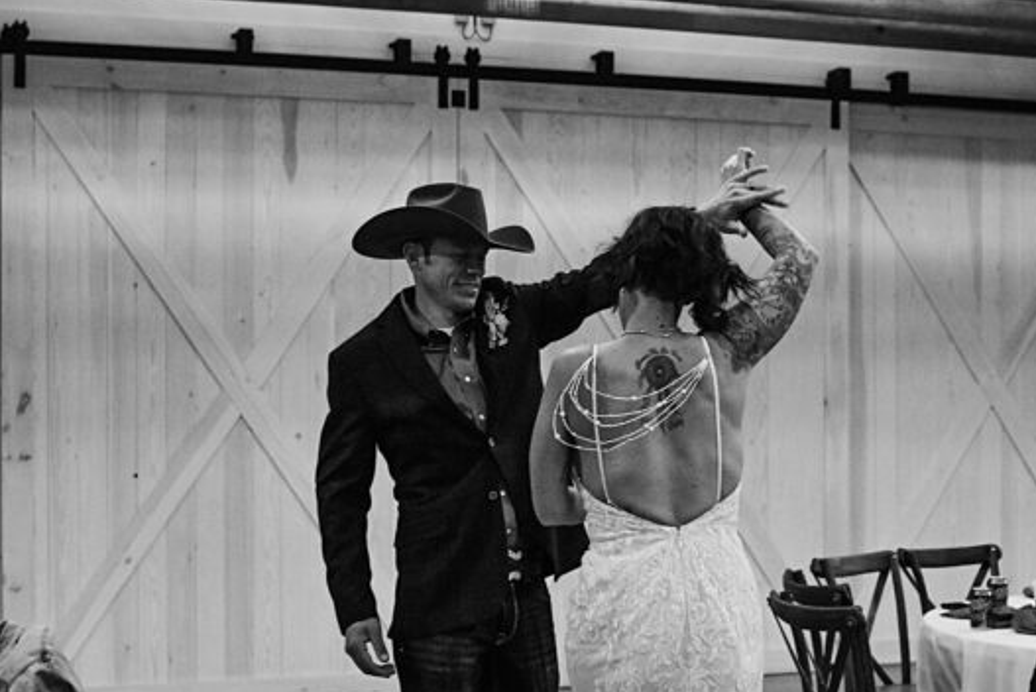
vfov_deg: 20.0
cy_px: 381
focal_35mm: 68
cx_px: 578
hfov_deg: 29.6
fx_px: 1958
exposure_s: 1/320
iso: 1250
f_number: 2.8
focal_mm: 35
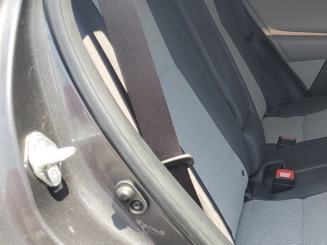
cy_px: 100
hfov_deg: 30.7
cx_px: 345
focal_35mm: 57
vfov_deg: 25.6
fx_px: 538
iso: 50
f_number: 1.5
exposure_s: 1/345
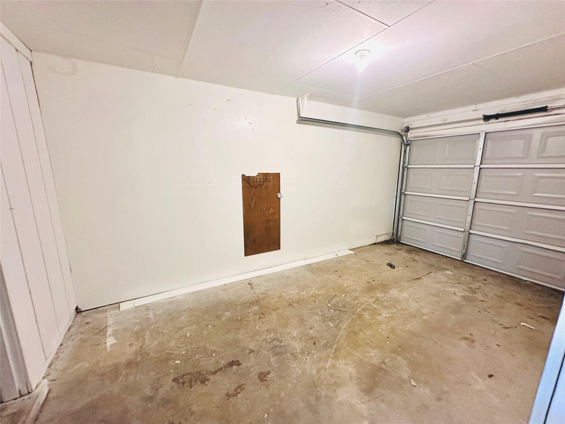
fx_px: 229
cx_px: 282
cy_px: 212
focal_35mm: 14
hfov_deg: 102.1
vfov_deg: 85.7
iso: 640
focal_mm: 2.22
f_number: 2.2
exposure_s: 1/60
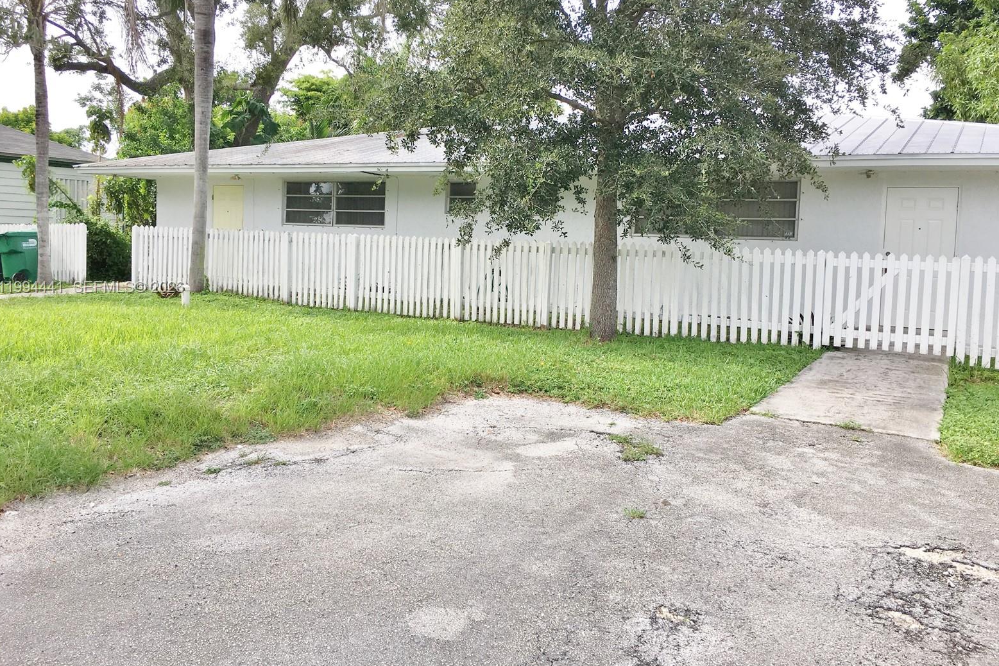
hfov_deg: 60.3
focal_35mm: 31
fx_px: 860
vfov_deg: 42.2
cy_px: 288
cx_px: 497
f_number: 2.2
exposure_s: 1/565
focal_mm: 4.15
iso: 25
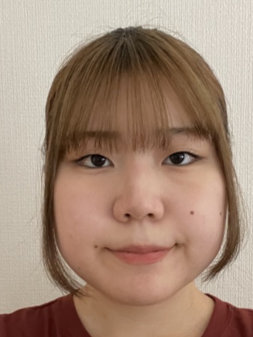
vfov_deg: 52.4
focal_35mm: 35
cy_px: 192
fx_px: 341
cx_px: 139
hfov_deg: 40.7
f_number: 2.2
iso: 640
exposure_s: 1/30
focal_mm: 2.71
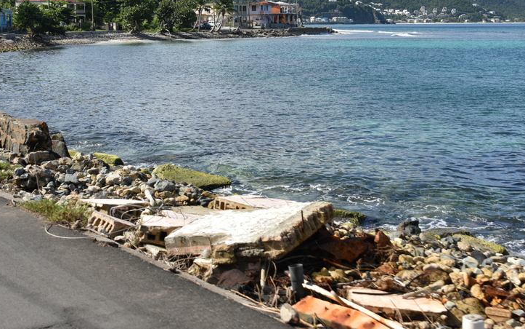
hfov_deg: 31.5
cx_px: 269
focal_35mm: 65
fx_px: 930
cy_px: 92
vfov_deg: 19.9
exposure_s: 1/320
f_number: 9
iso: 100
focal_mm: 36
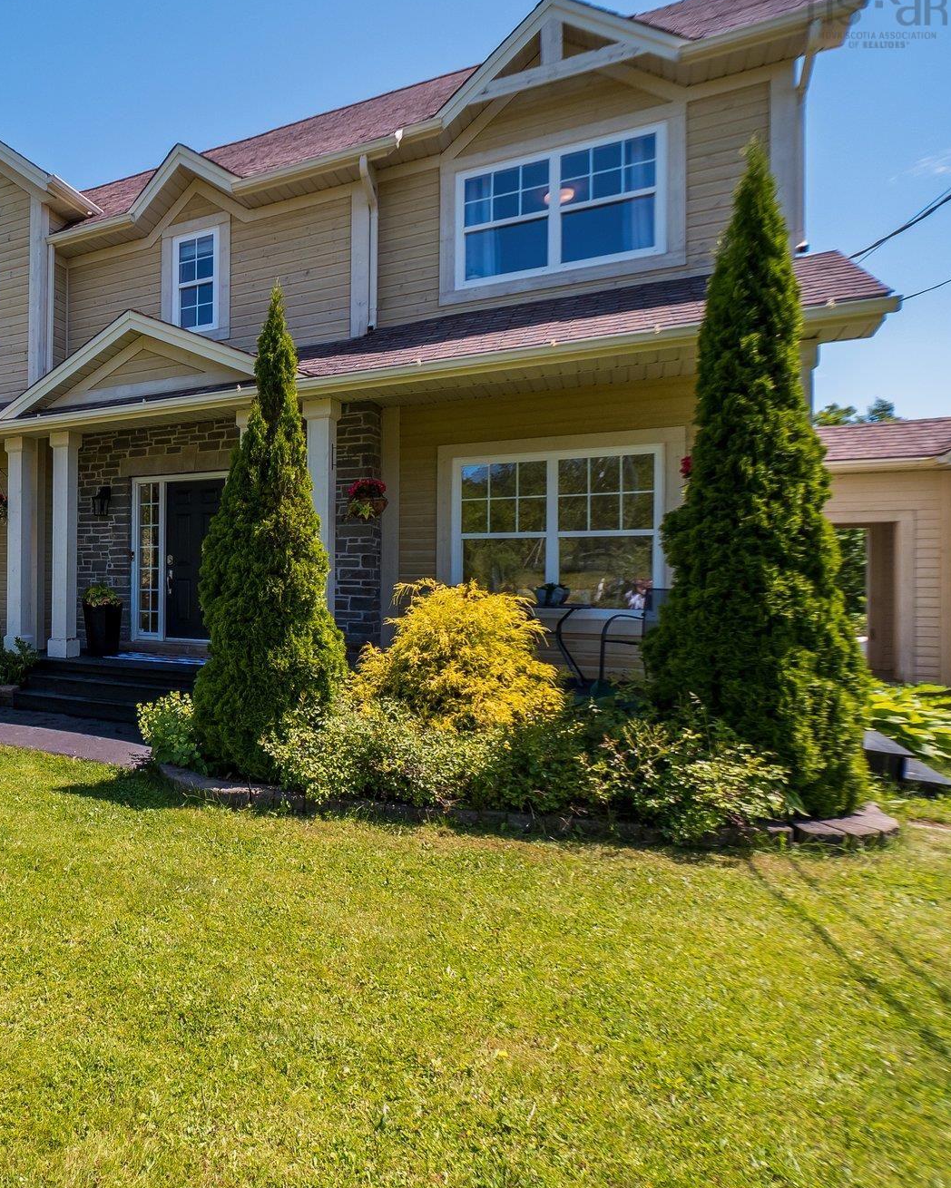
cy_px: 578
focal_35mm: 22
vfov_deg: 75.0
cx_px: 33
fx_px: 774
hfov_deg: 52.3
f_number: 3.5
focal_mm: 10
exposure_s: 1/2500
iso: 400
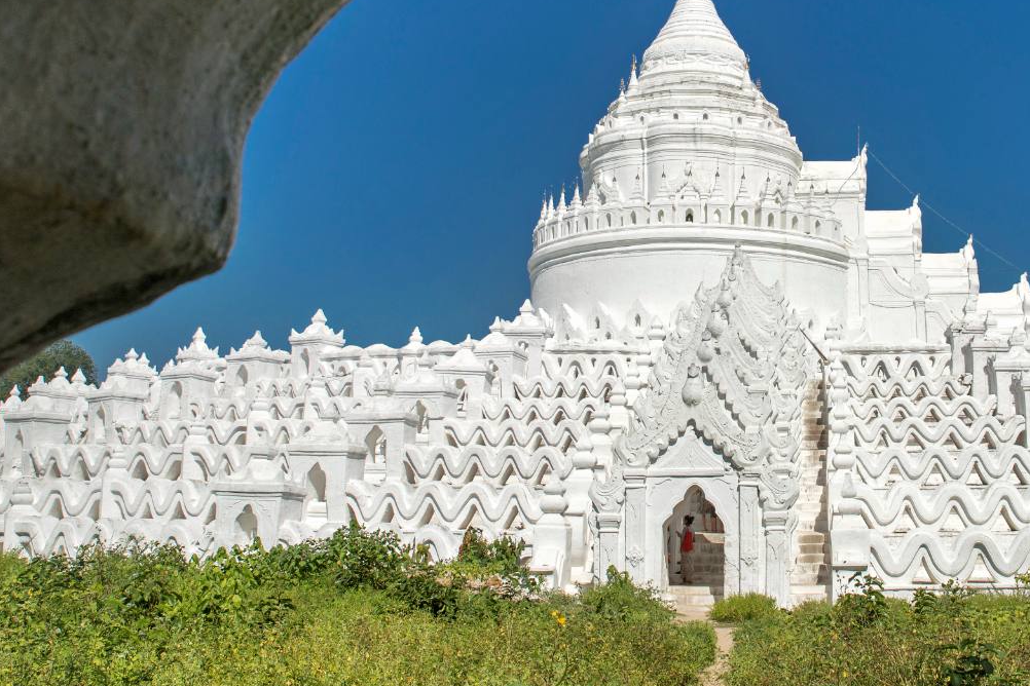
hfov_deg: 41.7
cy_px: 200
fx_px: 1316
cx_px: 752
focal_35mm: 46
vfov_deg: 28.9
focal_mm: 24
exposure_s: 1/800
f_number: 8
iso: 100
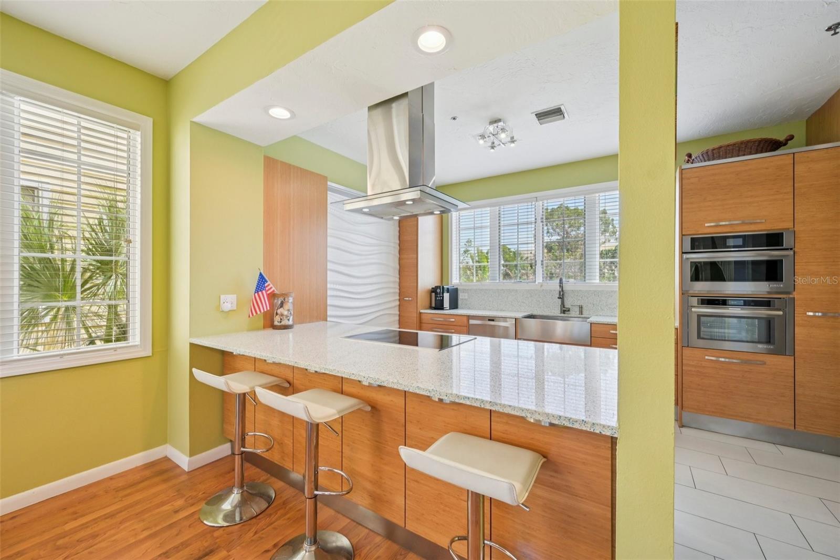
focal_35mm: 14
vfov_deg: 81.2
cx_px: 420
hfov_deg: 104.3
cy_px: 280
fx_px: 327
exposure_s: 1/100
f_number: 8
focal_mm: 14
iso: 400
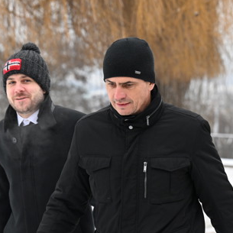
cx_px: 21
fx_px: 1462
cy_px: 149
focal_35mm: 192
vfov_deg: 9.1
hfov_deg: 9.1
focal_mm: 100
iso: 1600
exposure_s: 1/320
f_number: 5
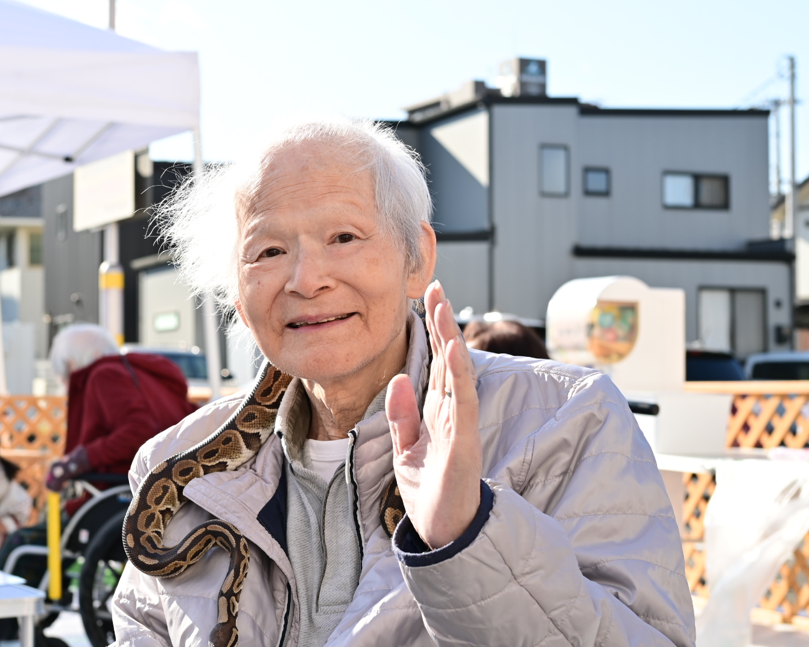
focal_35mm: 68
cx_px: 328
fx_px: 1628
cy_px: 322
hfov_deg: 27.8
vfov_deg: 22.5
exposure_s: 1/250
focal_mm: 40
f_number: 5.6
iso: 100
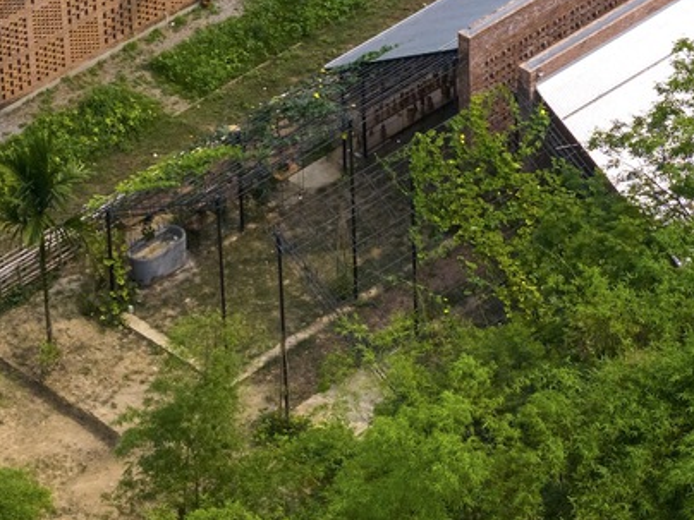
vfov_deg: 6.4
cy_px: -5
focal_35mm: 231
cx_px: 702
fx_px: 4631
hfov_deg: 8.5
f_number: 2.8
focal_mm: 19.35
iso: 180
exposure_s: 1/3000
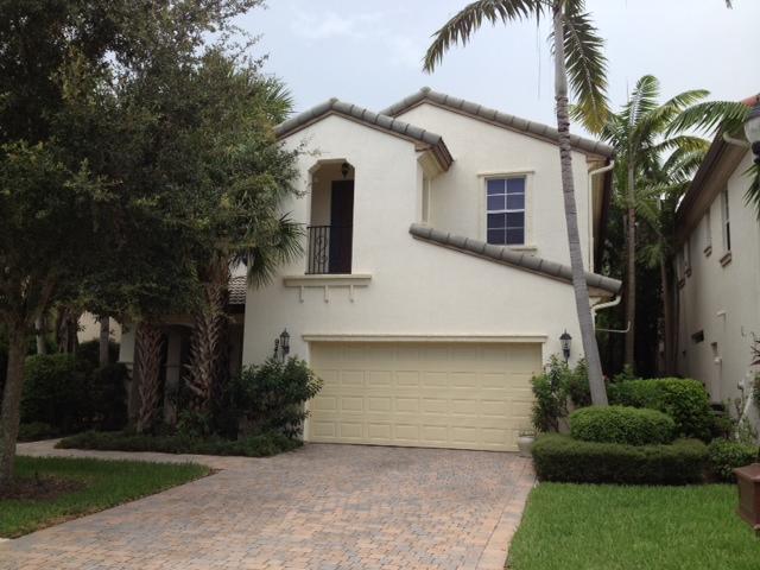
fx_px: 768
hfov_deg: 52.6
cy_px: 285
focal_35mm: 35
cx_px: 380
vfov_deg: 40.7
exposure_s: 1/295
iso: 50
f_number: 2.4
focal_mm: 4.28
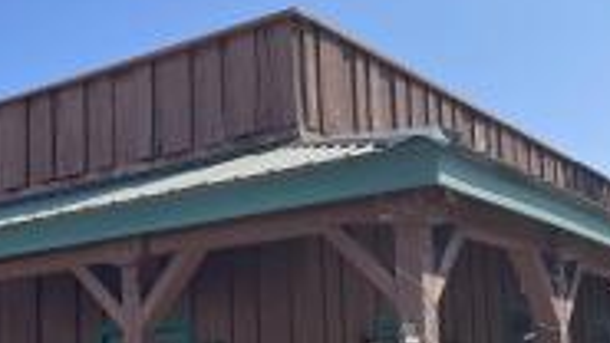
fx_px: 954
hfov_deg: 35.1
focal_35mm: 59
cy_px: 287
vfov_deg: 20.1
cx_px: 208
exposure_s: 1/2049
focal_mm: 5.1
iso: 32
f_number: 1.6
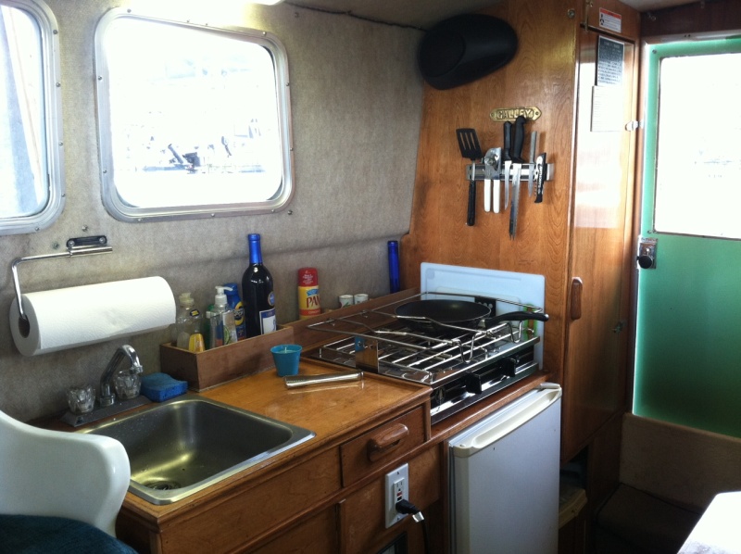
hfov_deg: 52.7
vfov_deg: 40.6
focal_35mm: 35
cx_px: 370
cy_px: 277
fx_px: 748
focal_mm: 3.85
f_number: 2.8
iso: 100
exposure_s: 1/15
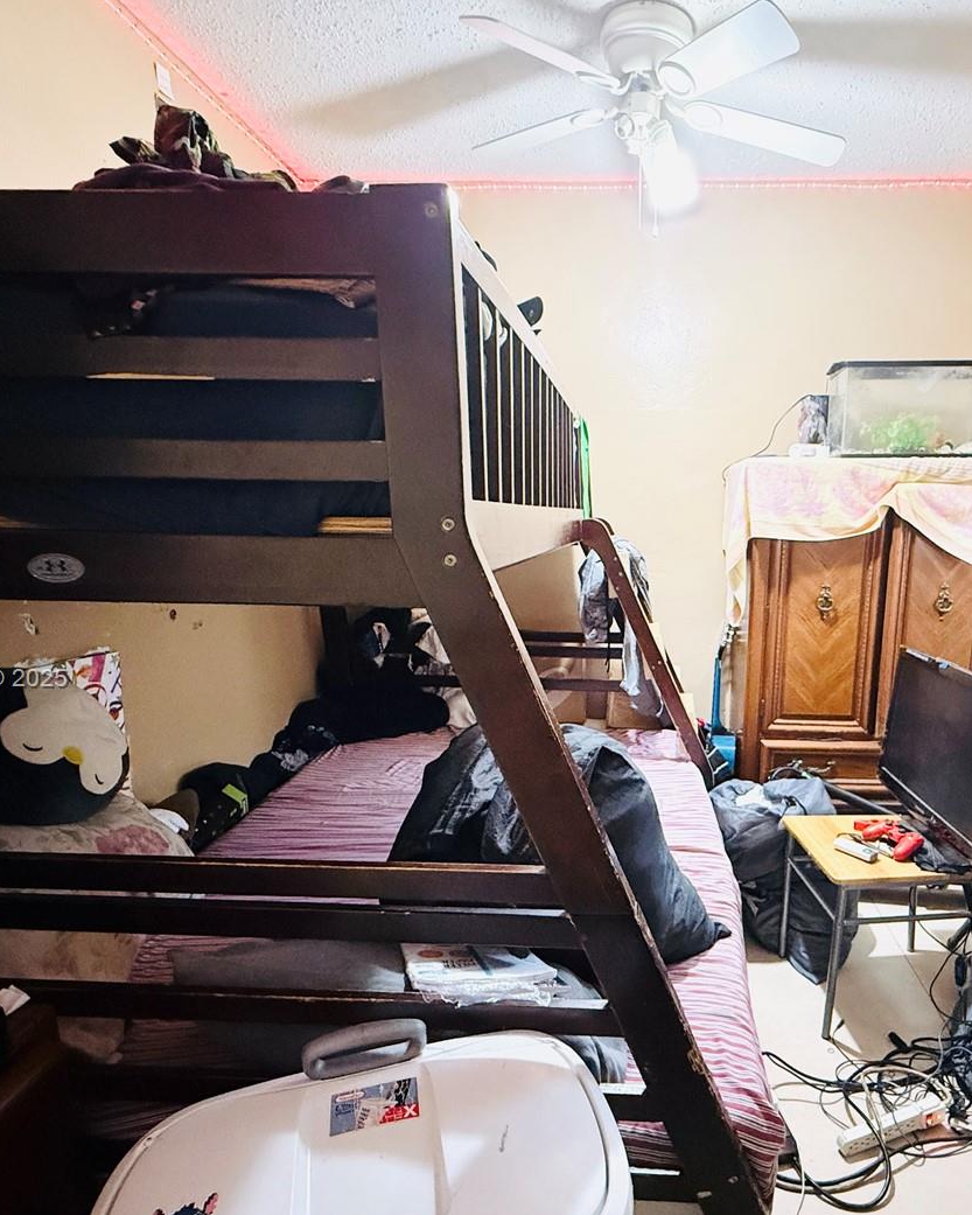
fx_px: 755
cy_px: 680
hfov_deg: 64.3
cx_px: 628
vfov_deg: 77.3
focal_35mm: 21
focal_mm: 2.22
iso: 1000
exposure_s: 1/40
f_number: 2.2
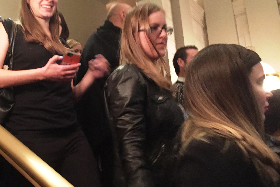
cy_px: 103
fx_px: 327
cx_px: 87
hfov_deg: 45.5
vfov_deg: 31.9
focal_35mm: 42
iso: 500
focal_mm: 4.15
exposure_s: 1/15
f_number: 2.2
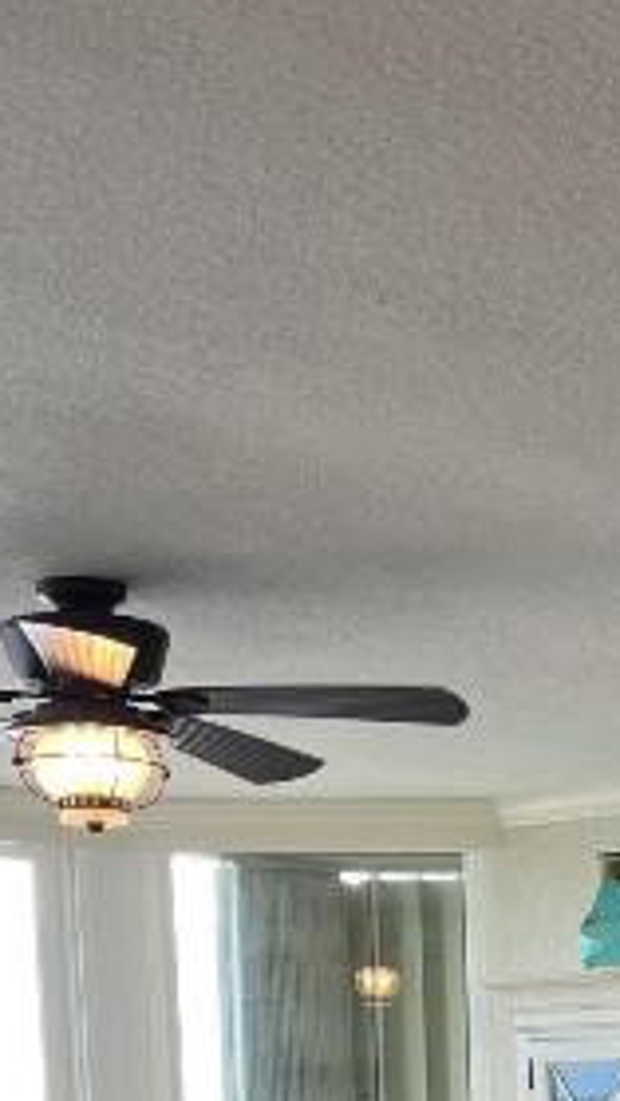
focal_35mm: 78
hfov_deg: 14.9
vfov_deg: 23.9
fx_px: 2279
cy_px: 1436
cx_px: 770
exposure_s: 1/60
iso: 64
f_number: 1.6
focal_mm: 5.1
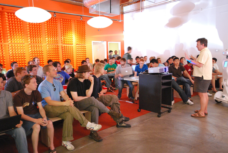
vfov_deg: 43.7
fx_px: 190
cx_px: 114
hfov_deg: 61.9
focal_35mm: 30
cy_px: 76
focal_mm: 20
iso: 1600
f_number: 5.6
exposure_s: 1/10
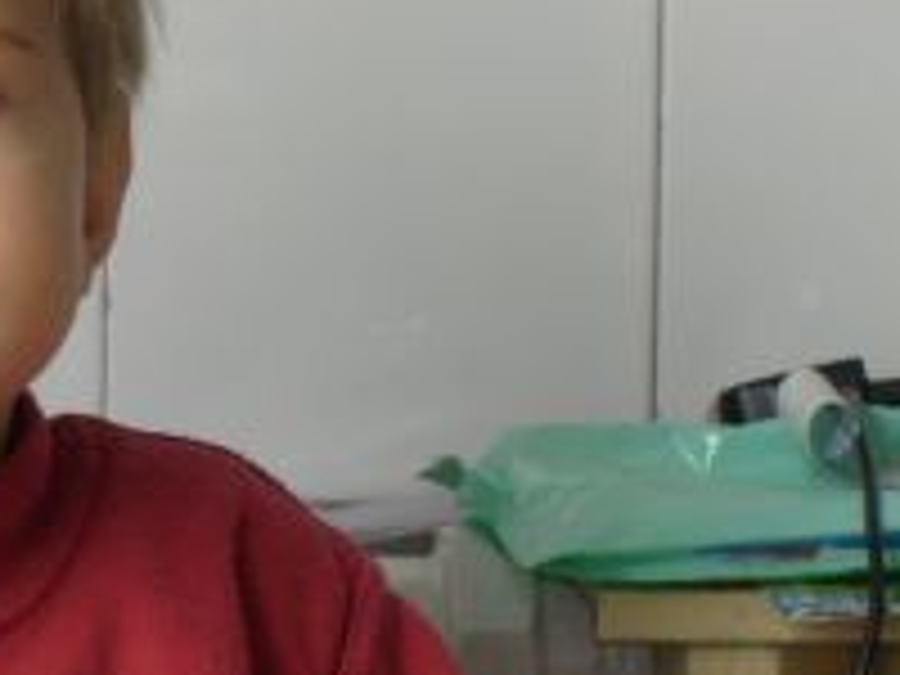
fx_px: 5928
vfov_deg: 6.5
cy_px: 324
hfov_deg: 8.6
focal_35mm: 228
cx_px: -164
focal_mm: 13.7
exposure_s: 1/90
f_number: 4.2
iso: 100
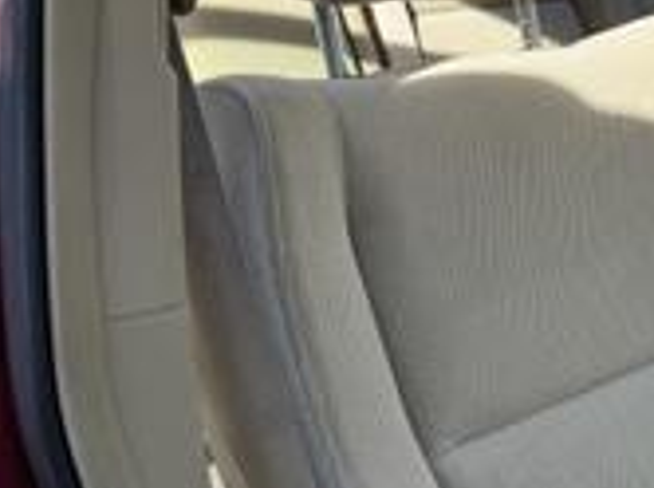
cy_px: 413
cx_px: 926
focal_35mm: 73
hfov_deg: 22.7
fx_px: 1377
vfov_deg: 19.8
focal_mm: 6.76
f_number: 1.78
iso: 80
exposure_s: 1/1366
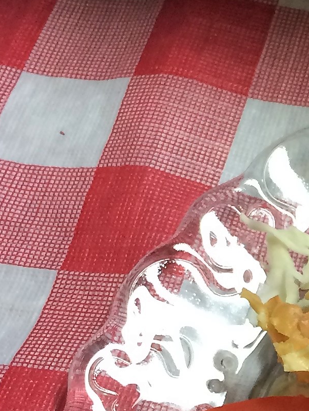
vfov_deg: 16.5
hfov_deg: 11.6
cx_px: 552
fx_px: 1404
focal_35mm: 118
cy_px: 351
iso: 100
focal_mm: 4.15
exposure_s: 1/30
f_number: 2.2
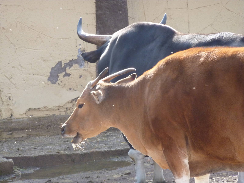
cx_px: 122
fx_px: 2115
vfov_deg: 5.0
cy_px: 92
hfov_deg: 6.6
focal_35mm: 300
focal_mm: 49.2
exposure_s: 1/125
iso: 320
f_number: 4.9
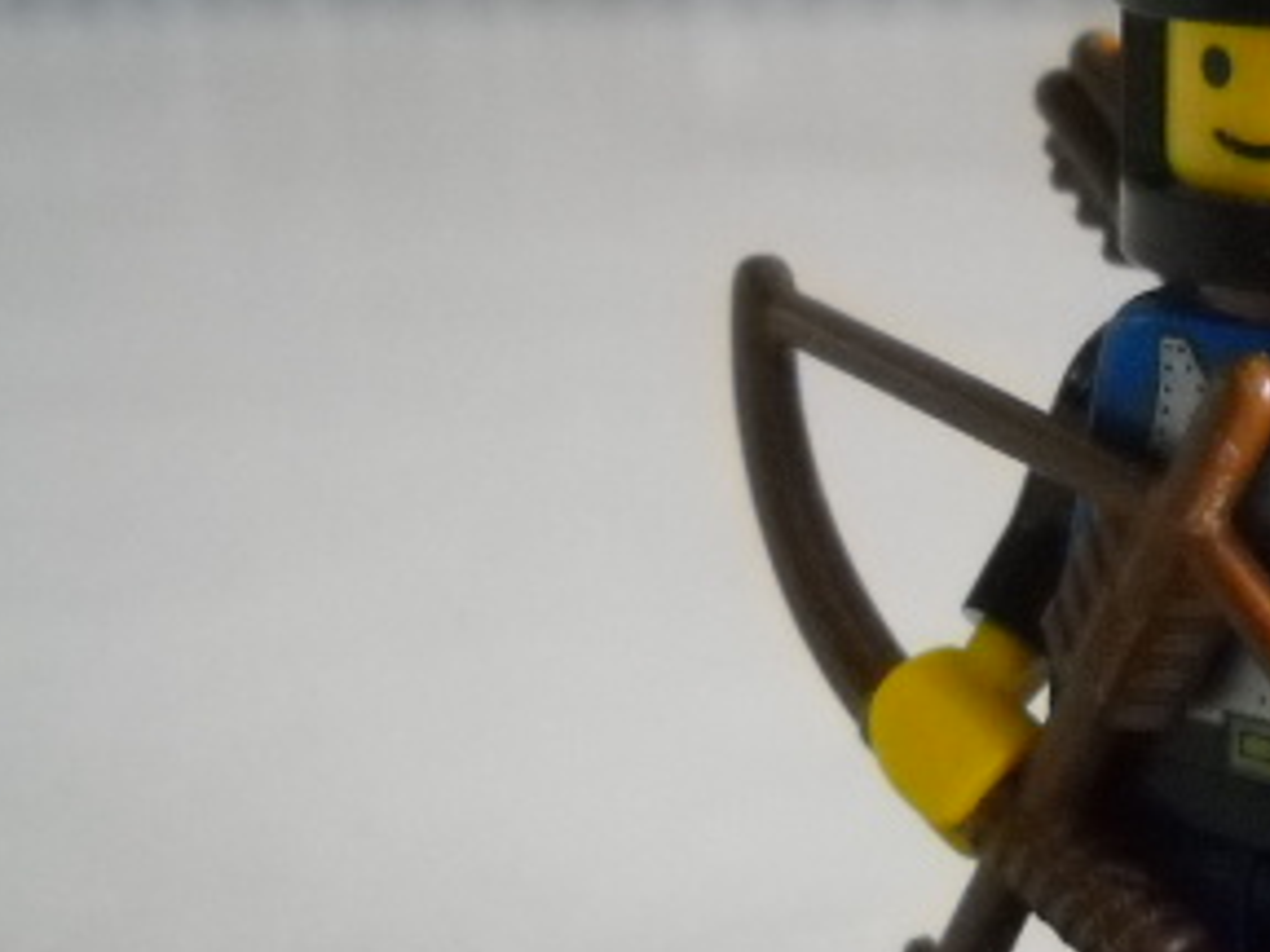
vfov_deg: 16.2
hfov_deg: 20.8
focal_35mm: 91
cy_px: 692
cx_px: 1270
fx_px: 3339
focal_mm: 6.72
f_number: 3.1
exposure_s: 1/7
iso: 800
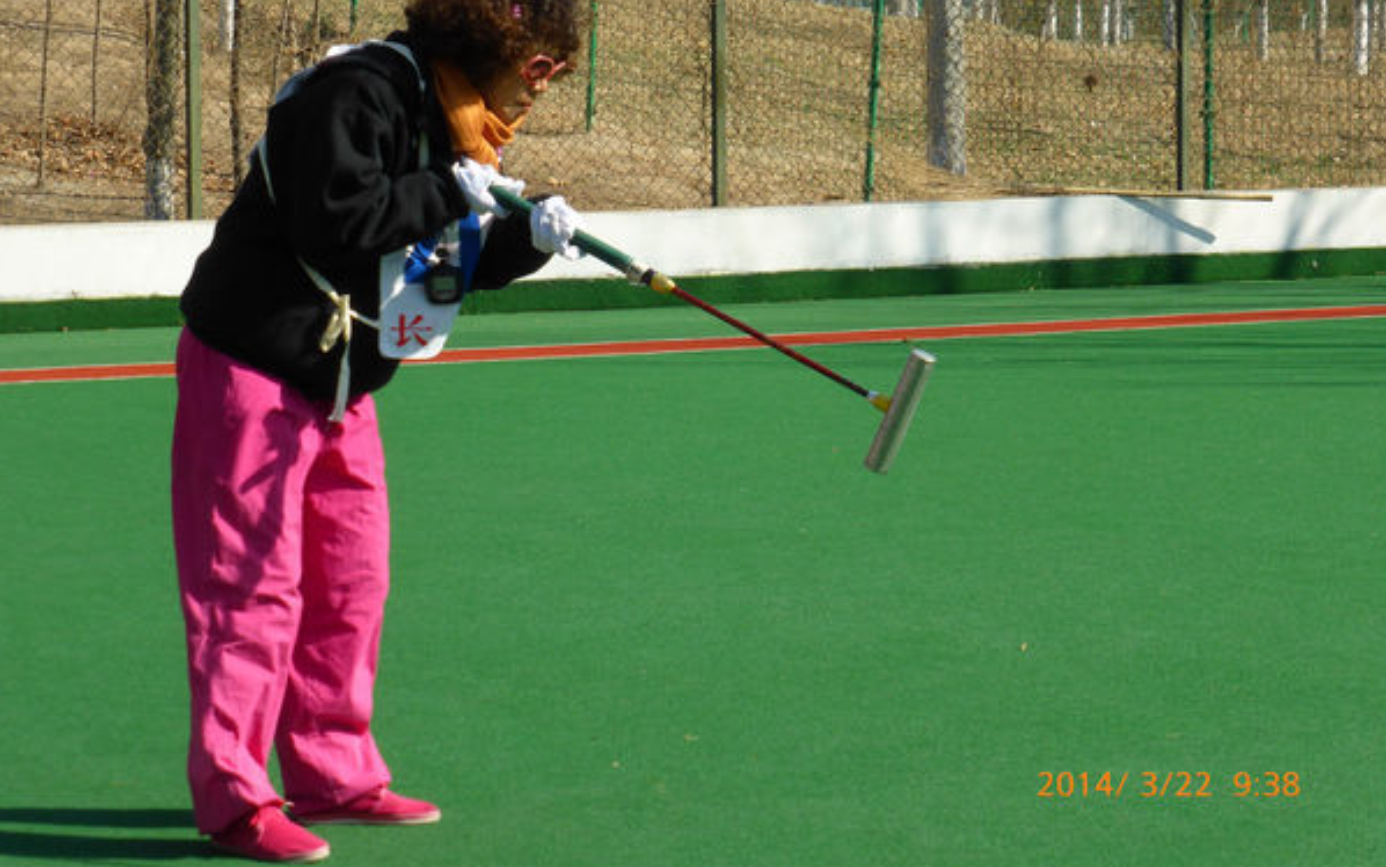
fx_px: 4382
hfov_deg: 18.0
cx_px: 693
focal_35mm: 116
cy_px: 366
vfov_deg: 11.3
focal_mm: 19.4
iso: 100
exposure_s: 1/400
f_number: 5.3
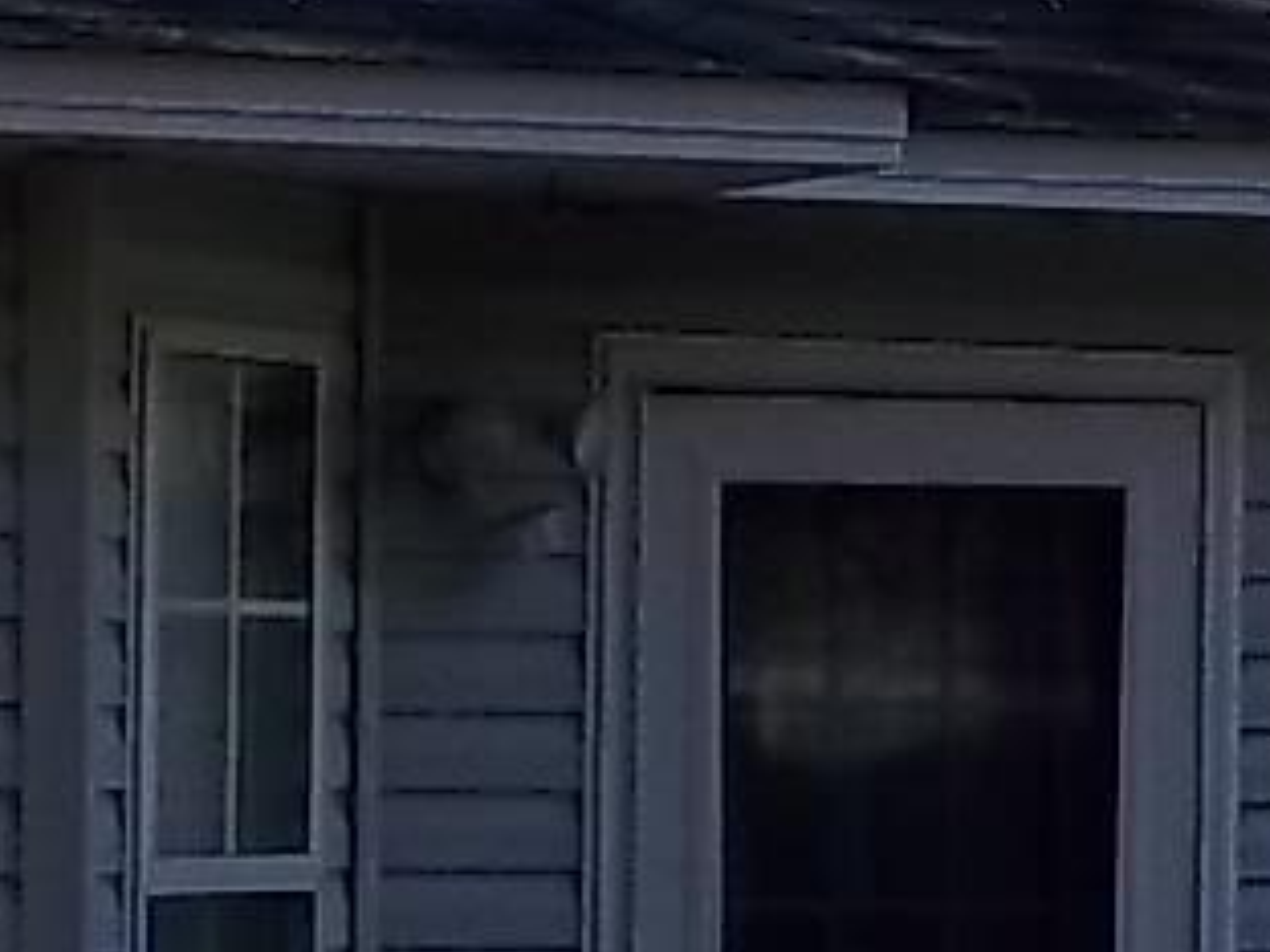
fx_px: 8658
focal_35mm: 236
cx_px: 1461
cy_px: 370
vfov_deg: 6.3
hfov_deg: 8.3
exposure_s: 1/400
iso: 80
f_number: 3.1
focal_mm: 6.5
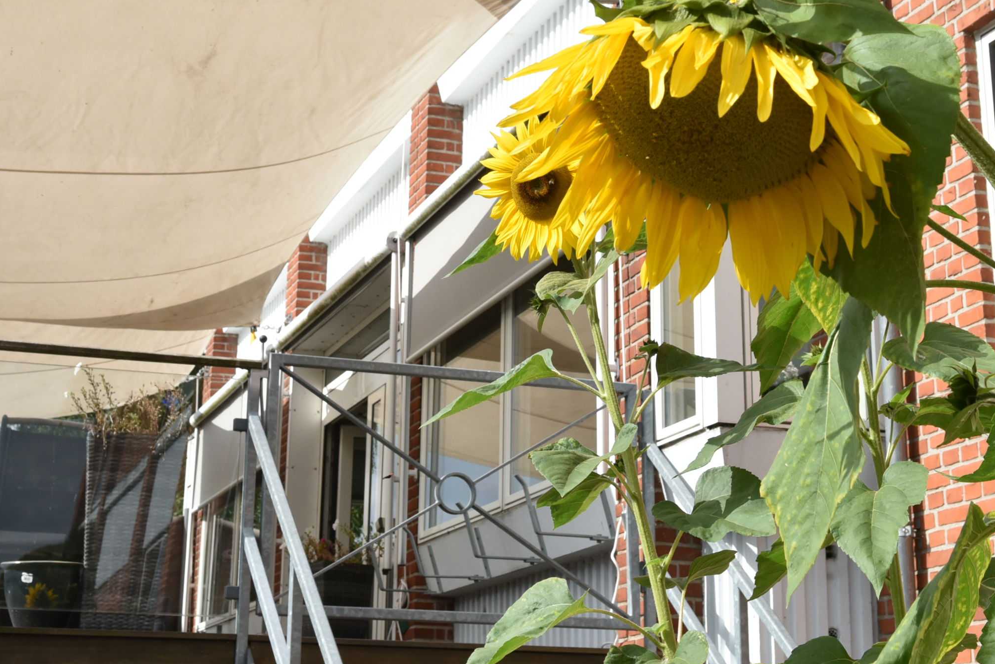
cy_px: 103
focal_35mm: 69
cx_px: 491
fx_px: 1908
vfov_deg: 19.5
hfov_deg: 29.2
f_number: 10
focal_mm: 36
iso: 800
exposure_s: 1/1000
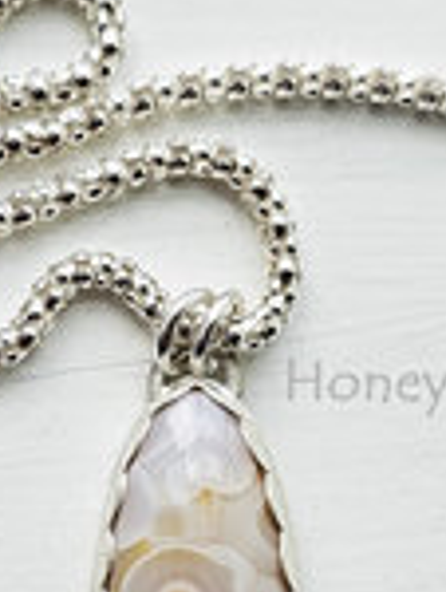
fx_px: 1439
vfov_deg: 23.0
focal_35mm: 84
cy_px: 452
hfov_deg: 17.5
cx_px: 122
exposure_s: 1/180
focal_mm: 6.3
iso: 32
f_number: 1.7
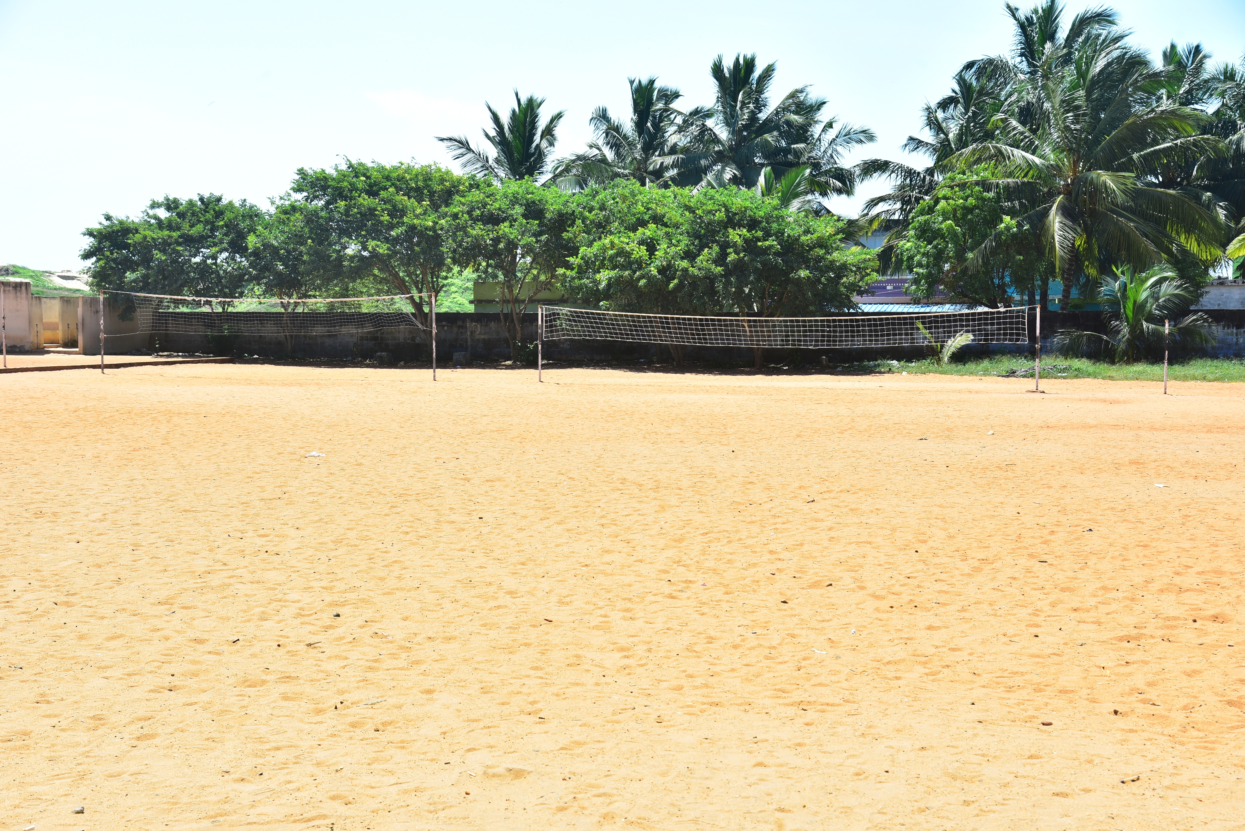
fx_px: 1903
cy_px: 416
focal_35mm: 55
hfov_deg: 36.2
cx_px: 622
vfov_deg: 24.6
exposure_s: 1/125
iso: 160
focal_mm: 55
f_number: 9
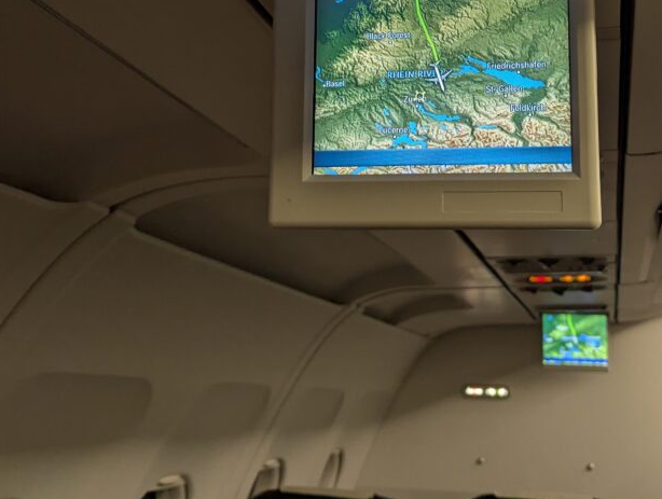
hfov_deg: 45.8
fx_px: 766
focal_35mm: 40
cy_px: 101
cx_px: 453
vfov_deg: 35.0
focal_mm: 6.81
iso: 390
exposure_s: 1/111
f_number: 1.85
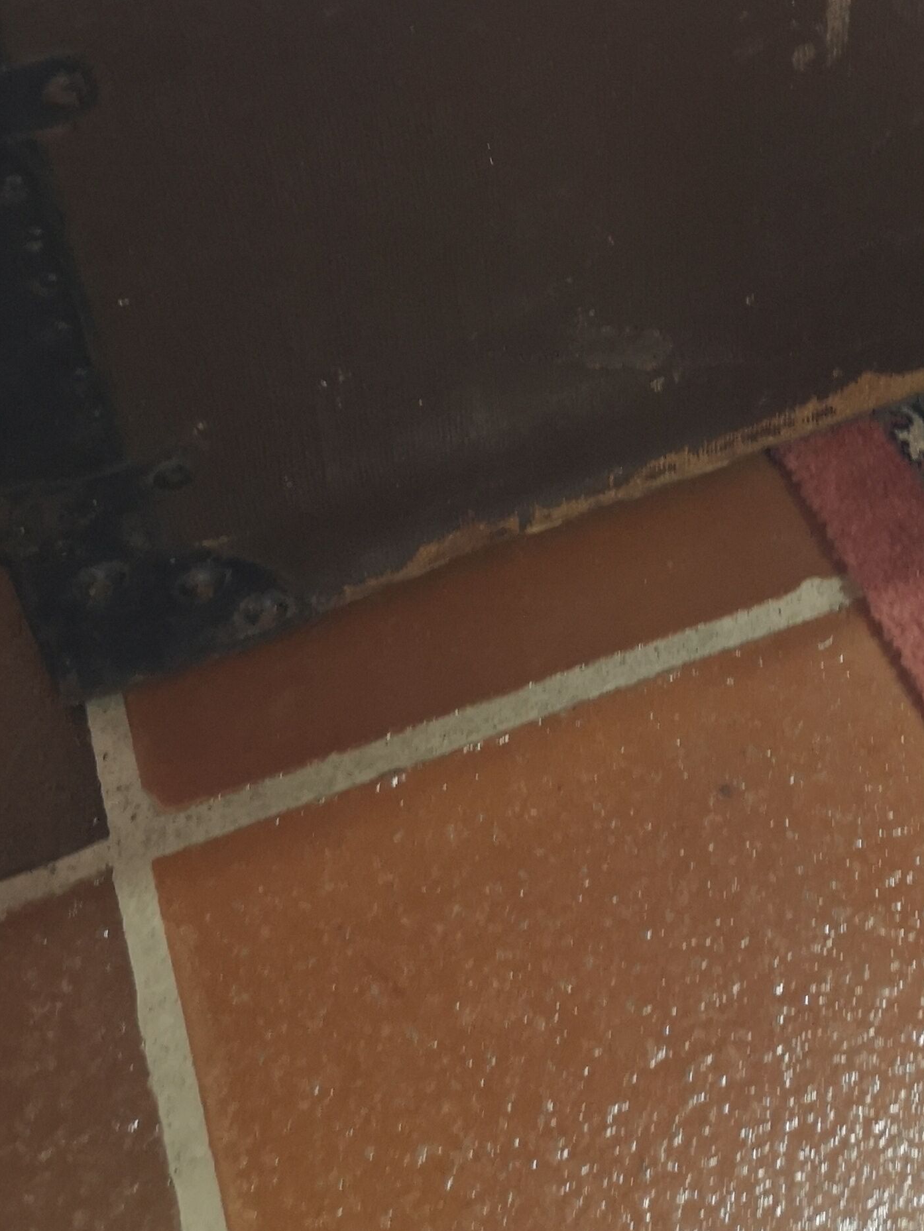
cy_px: 158
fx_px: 1886
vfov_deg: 34.4
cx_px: 863
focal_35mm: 53
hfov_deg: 26.4
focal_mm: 5.58
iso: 400
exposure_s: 1/25
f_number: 1.8
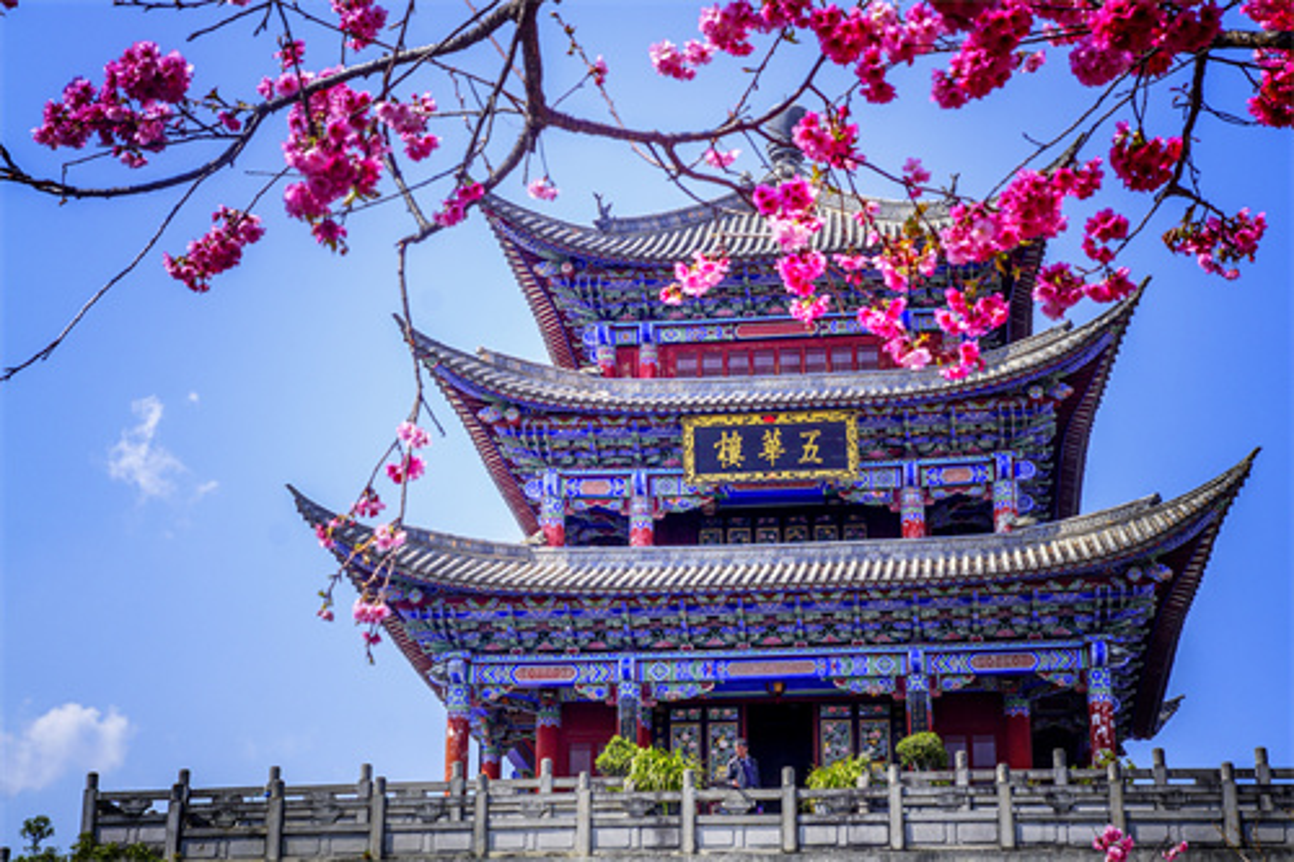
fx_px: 2425
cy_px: 431
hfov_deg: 29.9
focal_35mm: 68
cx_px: 647
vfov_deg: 20.1
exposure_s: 1/200
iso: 100
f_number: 8
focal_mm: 45
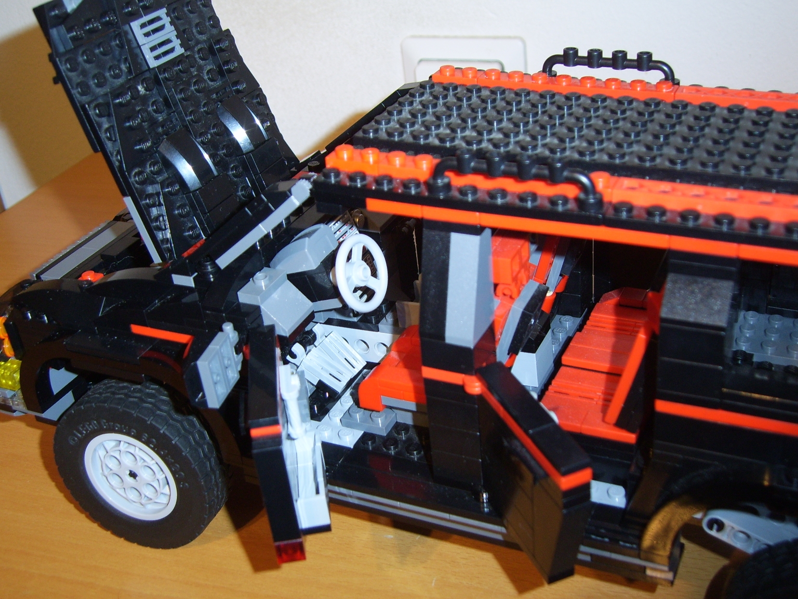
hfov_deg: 38.9
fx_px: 1130
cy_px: 300
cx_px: 399
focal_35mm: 49
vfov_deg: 29.7
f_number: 3.2
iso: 100
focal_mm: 10
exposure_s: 1/40
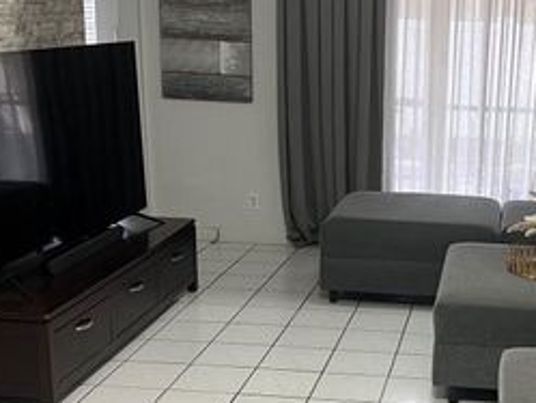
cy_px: 273
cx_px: 435
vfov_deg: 23.6
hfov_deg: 30.4
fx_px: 960
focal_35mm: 62
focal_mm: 5.7
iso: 125
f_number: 1.5
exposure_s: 1/60
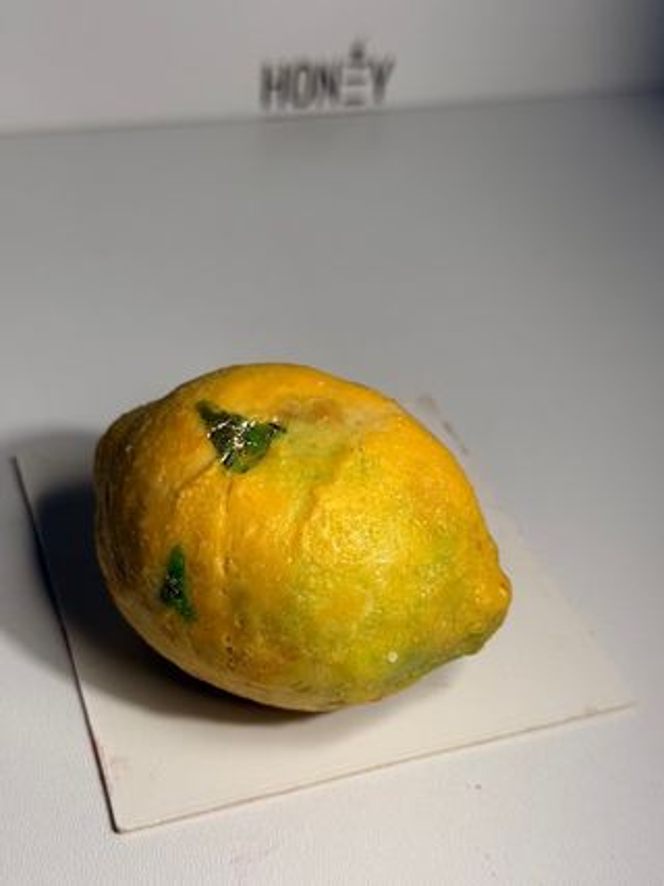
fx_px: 1228
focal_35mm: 48
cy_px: 443
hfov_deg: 30.3
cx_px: 332
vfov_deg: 39.7
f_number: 1.78
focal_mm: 6.76
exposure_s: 1/6024
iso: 80
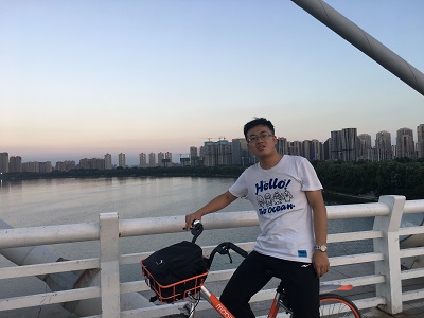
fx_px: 355
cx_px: 212
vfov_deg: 48.2
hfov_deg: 61.7
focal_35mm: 29
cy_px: 159
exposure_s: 1/100
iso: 25
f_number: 2.2
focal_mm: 4.15
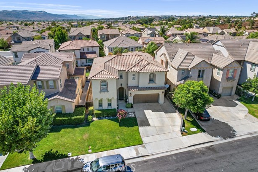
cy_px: 84
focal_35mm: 23
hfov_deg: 76.1
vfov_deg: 55.1
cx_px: 127
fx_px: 165
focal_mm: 8.38
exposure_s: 1/2000
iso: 120
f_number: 2.8
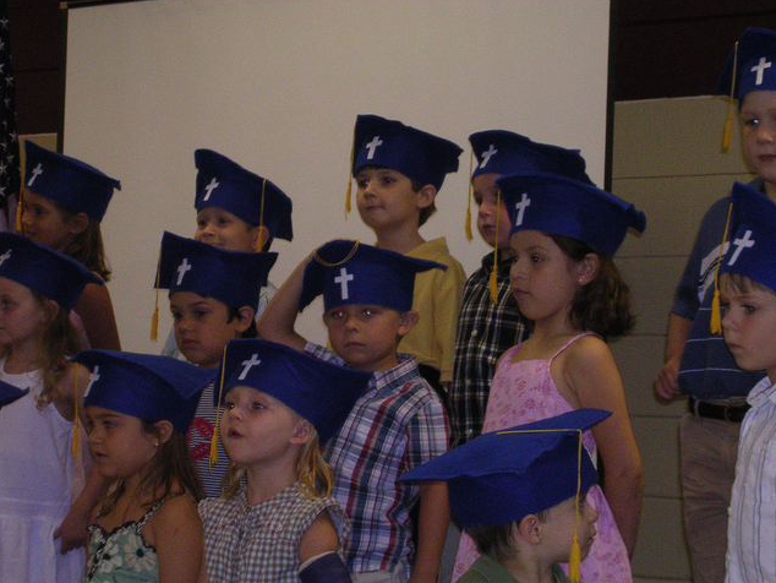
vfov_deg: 12.8
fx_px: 2601
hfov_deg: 17.0
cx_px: 390
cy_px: 290
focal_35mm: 116
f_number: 4.9
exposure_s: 1/60.1
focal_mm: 17.4
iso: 400
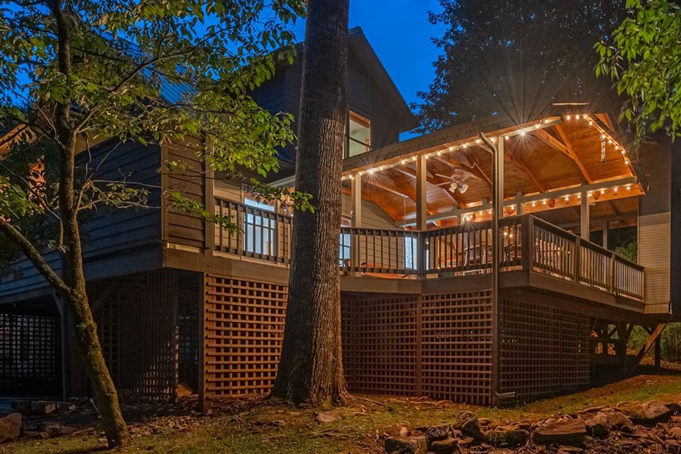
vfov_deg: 45.4
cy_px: 366
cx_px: 522
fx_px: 511
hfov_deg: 62.9
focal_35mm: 27
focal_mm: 14
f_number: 7.1
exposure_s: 1/1.25
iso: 400
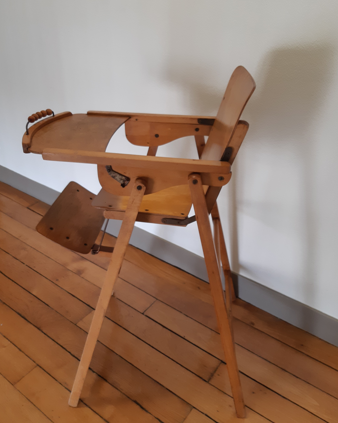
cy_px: 192
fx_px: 350
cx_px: 169
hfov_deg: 51.5
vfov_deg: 62.1
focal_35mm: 28
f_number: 1.7
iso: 100
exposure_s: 1/50
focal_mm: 3.93
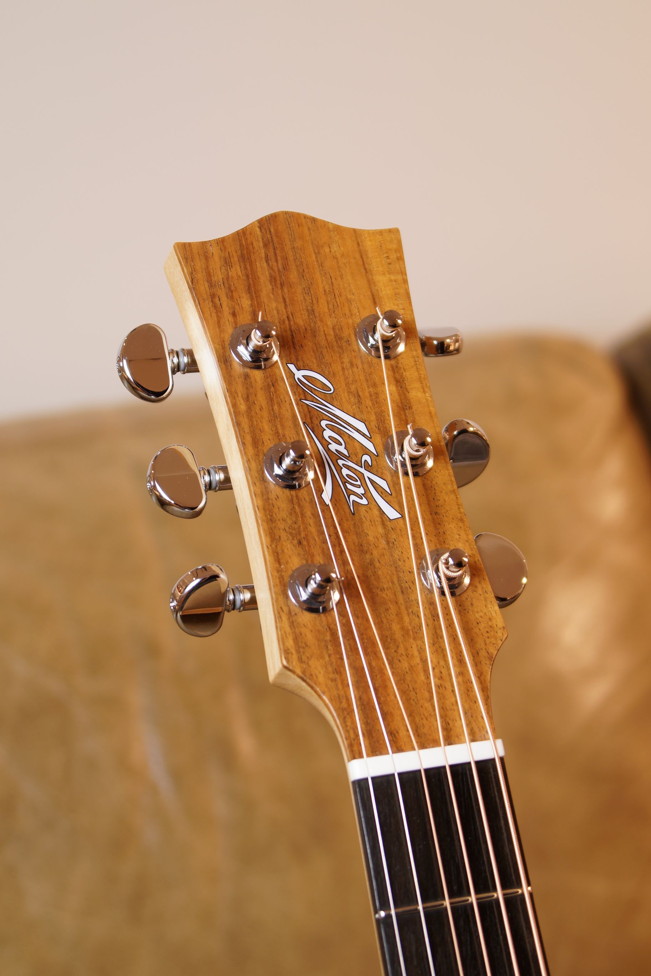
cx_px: 326
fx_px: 2441
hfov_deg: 15.2
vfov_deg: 22.6
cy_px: 488
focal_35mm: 90
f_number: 5
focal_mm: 60
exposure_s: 1/10
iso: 100
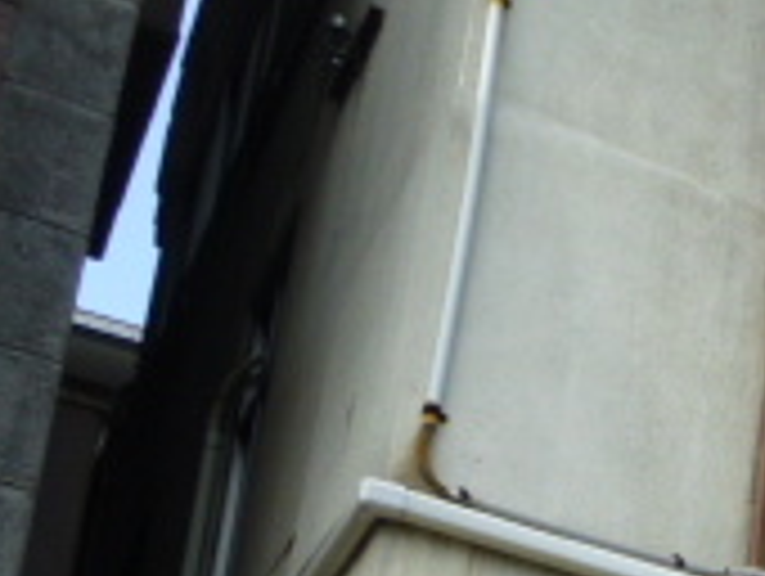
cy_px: 1022
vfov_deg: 14.1
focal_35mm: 94
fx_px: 2080
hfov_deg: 17.3
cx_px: 1346
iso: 100
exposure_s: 1/640
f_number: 3.1
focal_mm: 4.5
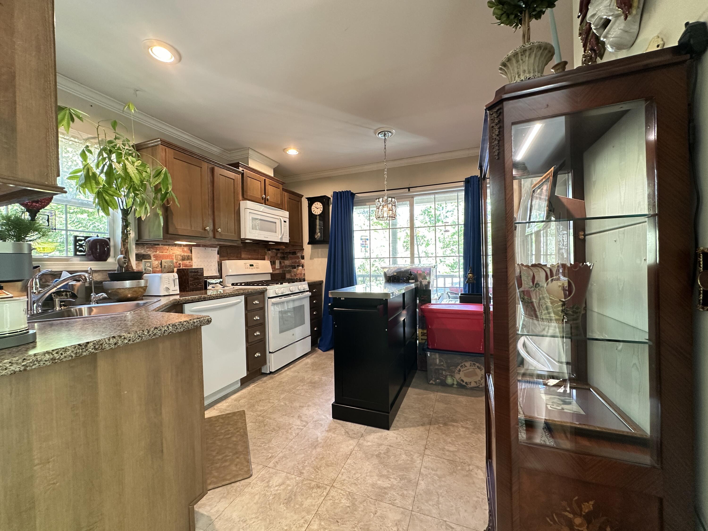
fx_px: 286
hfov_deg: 102.1
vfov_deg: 85.7
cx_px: 354
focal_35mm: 14
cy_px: 266
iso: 250
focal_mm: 2.22
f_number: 2.2
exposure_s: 1/40
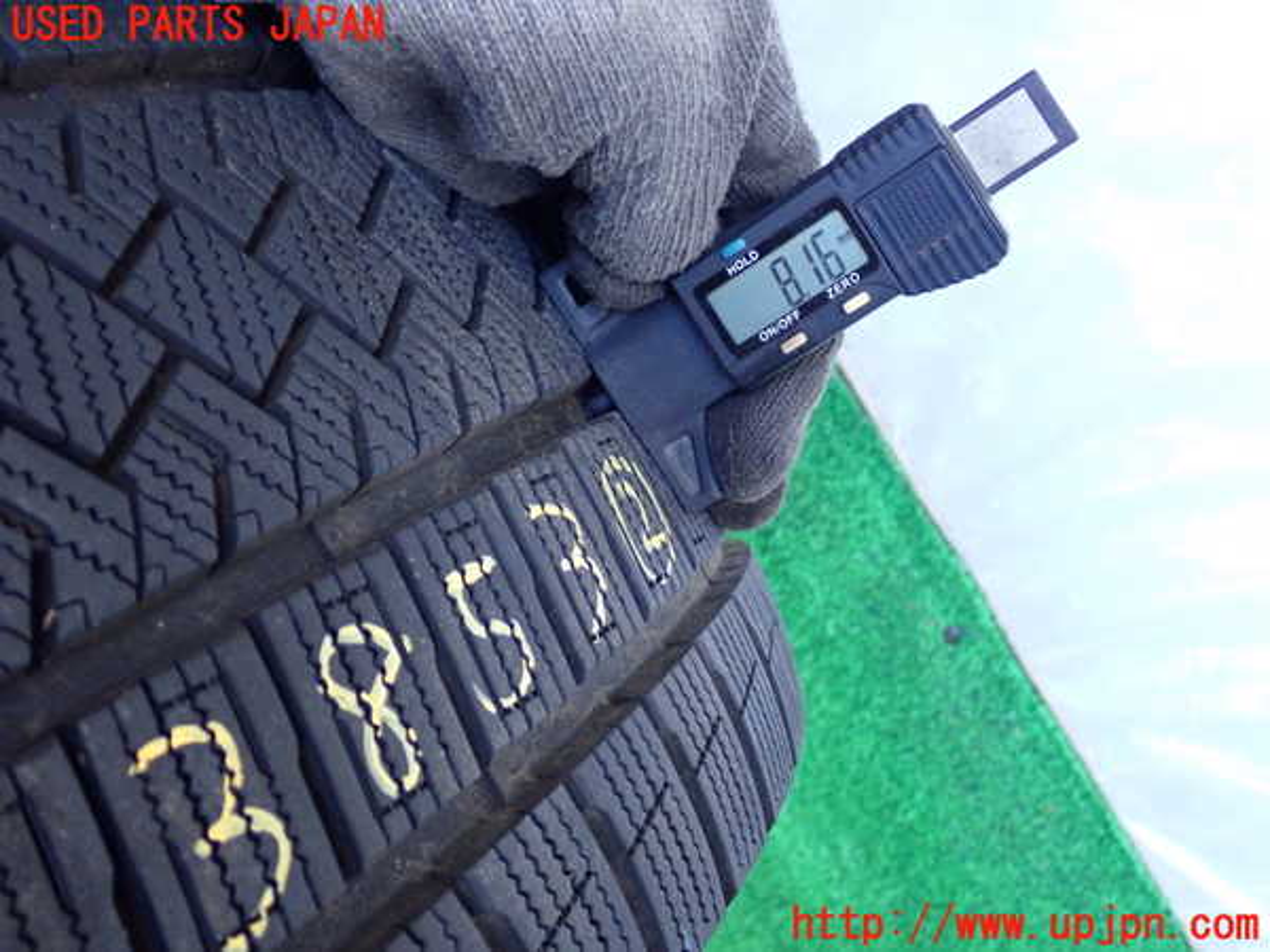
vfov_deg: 35.1
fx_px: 1504
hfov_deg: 45.8
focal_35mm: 41
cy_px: 476
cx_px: 635
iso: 640
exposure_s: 1/125
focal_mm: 7.31
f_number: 2.8
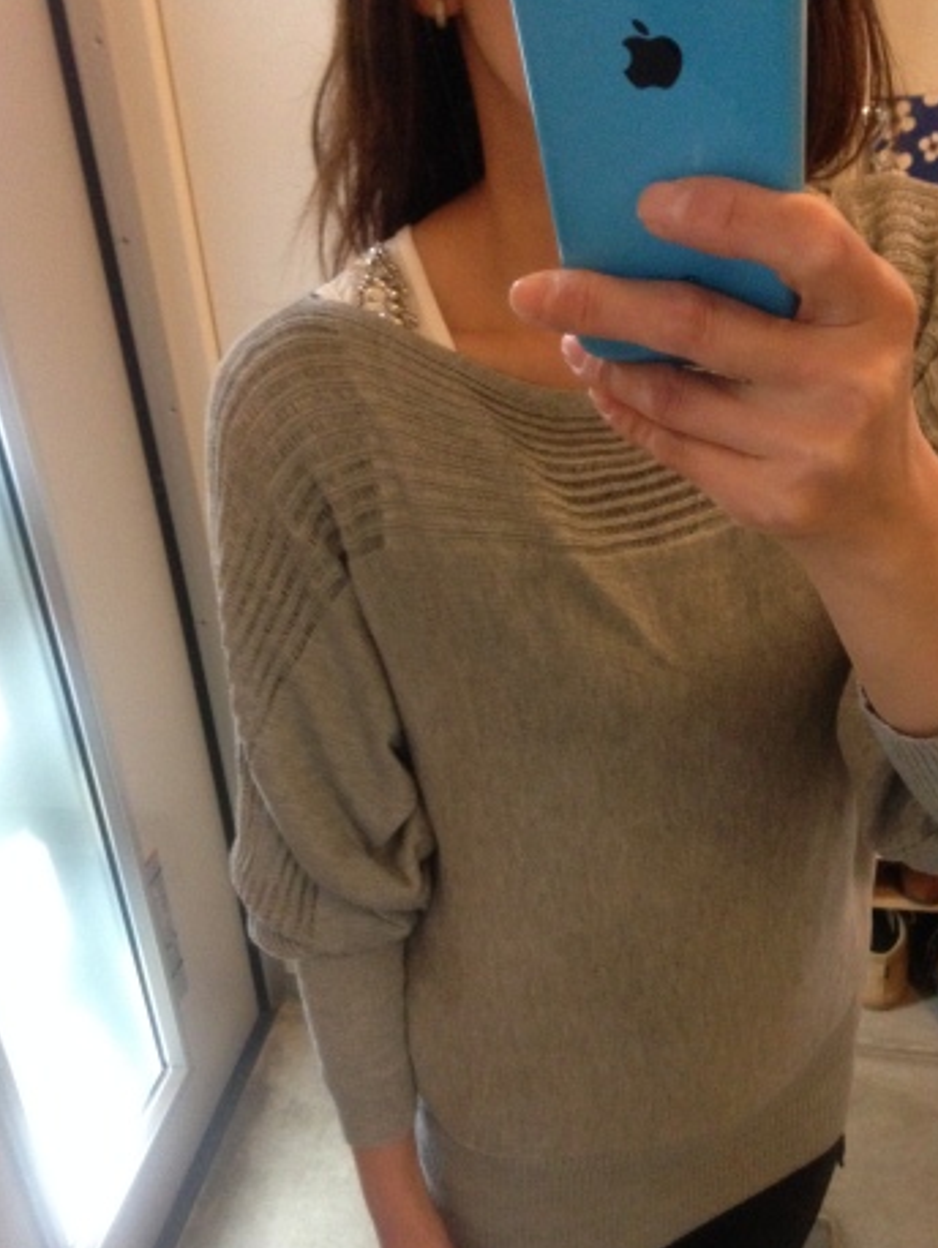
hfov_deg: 39.7
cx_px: 484
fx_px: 1299
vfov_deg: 51.3
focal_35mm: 36
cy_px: 657
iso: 500
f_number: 2.4
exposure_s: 1/15
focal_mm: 4.12
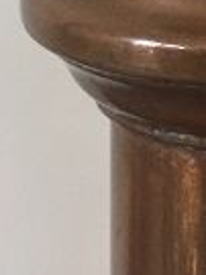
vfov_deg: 10.7
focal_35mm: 173
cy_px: -217
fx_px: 1375
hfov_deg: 8.4
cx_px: 272
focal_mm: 4.15
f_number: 2.2
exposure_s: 1/33
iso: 200
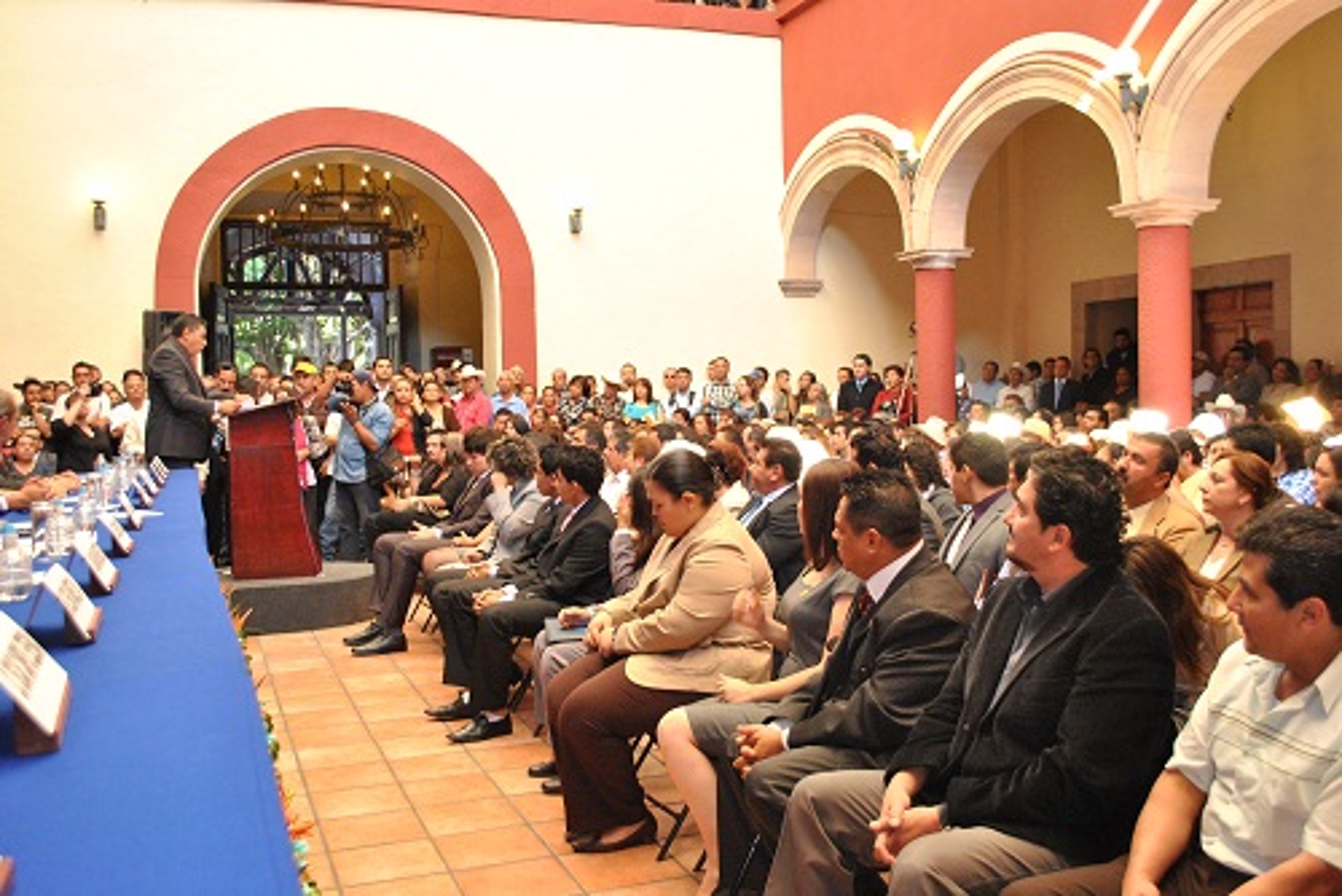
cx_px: 671
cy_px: 448
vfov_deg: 40.0
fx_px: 1231
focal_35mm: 33
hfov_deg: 57.2
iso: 800
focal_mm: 22
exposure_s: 1/60
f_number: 4
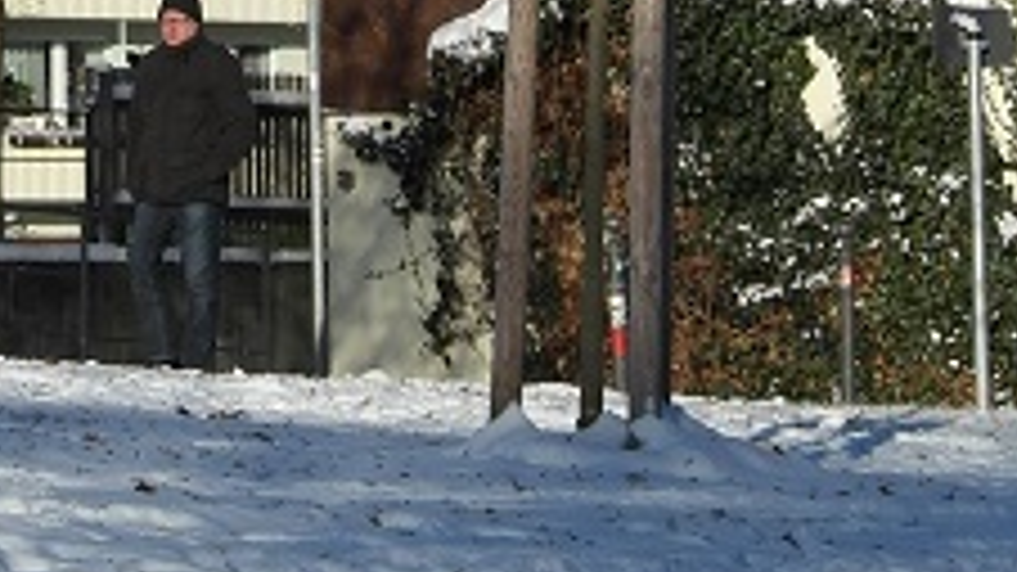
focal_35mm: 357
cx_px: -144
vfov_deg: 3.3
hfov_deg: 6.0
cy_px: -1500
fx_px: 9625
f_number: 11
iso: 100
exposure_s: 1/160
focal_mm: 50
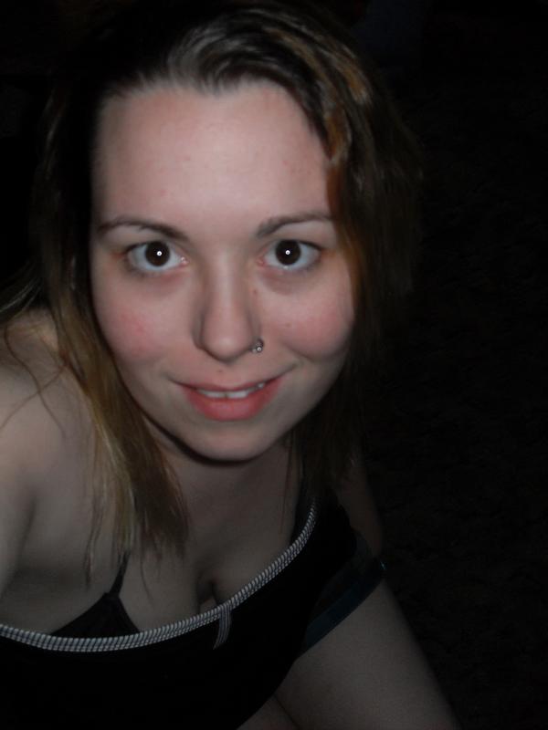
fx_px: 781
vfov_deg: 50.1
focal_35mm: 37
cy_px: 365
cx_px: 274
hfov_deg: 38.7
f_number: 2.8
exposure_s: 1/45
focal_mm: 6.3
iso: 100
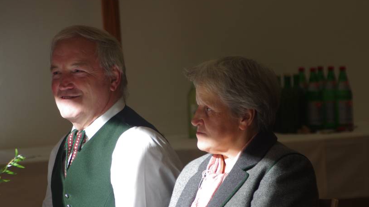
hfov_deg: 10.9
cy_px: 101
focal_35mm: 197
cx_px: 168
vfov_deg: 6.2
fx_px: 1927
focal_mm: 113
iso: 400
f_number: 5.6
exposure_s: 1/160
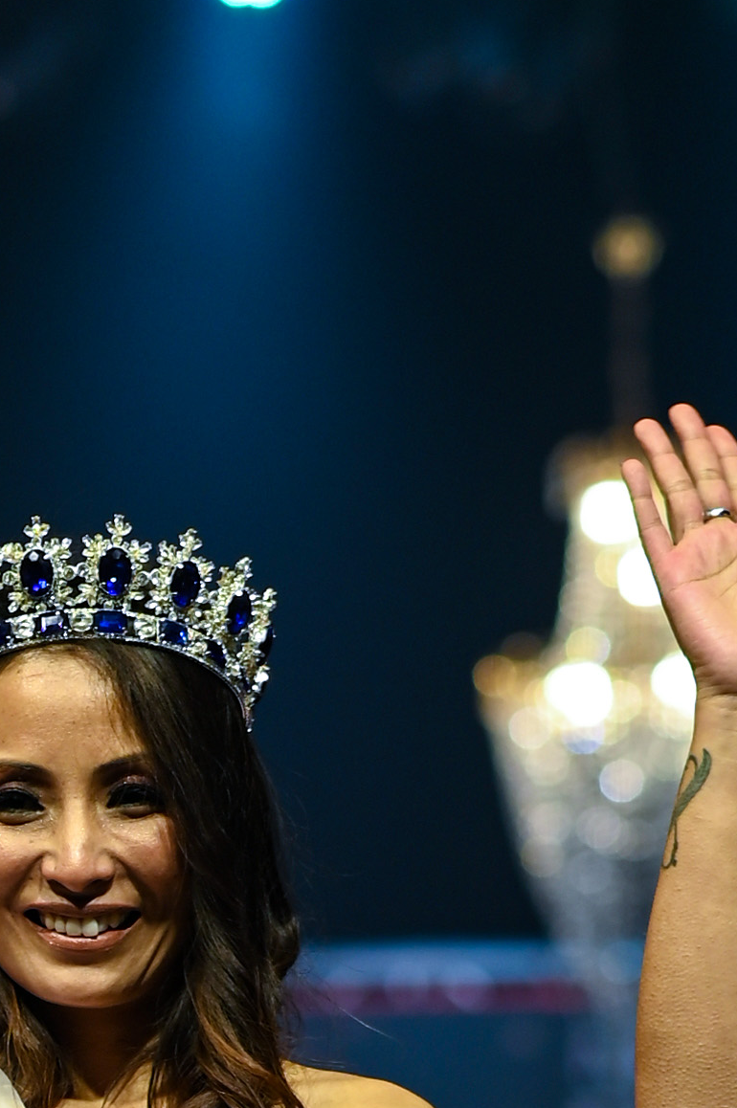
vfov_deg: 4.6
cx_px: -87
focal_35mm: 444
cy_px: 1034
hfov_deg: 3.1
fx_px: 13658
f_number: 2.2
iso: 200
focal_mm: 85
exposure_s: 1/250
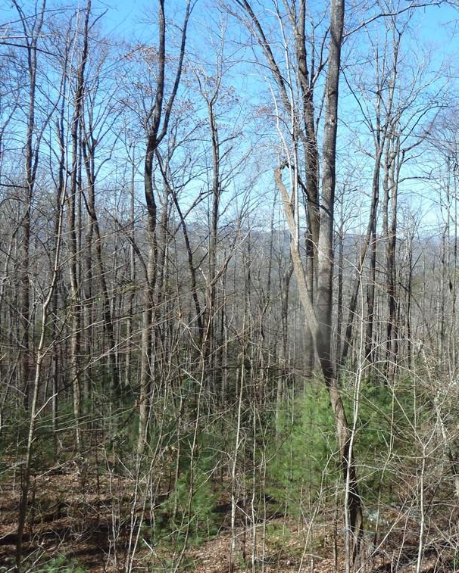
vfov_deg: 54.2
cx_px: 362
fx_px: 560
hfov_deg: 42.7
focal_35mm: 33
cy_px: 285
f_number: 4
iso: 80
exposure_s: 1/250
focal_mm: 4.1
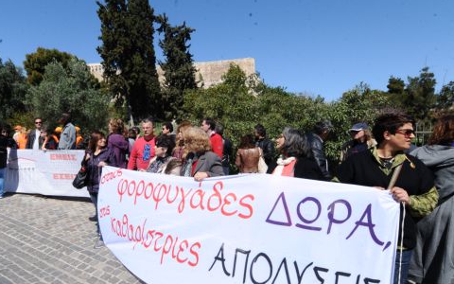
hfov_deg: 86.6
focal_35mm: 19
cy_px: 153
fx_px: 235
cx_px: 176
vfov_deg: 62.1
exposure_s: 1/160
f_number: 16
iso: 200
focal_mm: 14
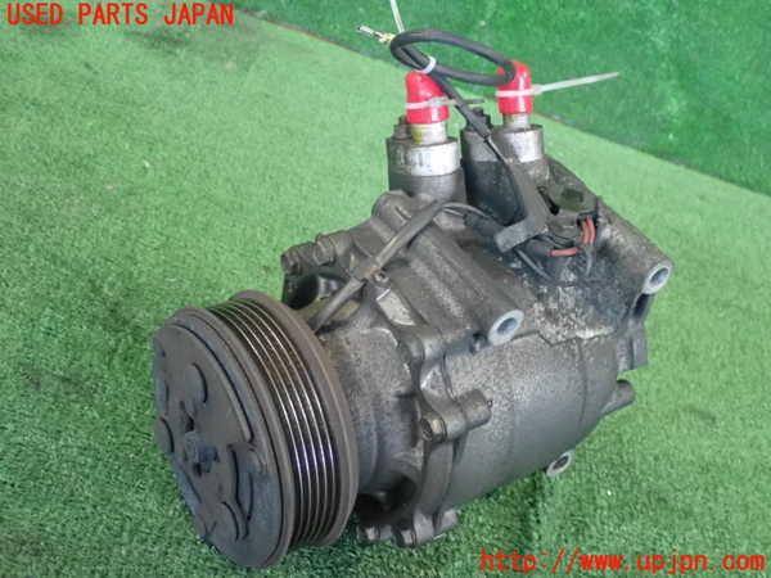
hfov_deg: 36.2
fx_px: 1180
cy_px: 289
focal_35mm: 53
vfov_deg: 27.5
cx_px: 386
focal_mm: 9.61
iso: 2000
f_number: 3.4
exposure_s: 1/50
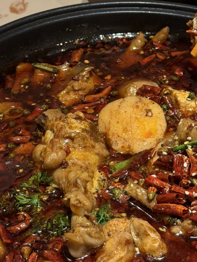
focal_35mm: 107
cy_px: 110
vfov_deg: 18.4
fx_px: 812
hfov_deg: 13.8
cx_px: 138
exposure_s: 1/50
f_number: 1.78
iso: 250
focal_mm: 6.76
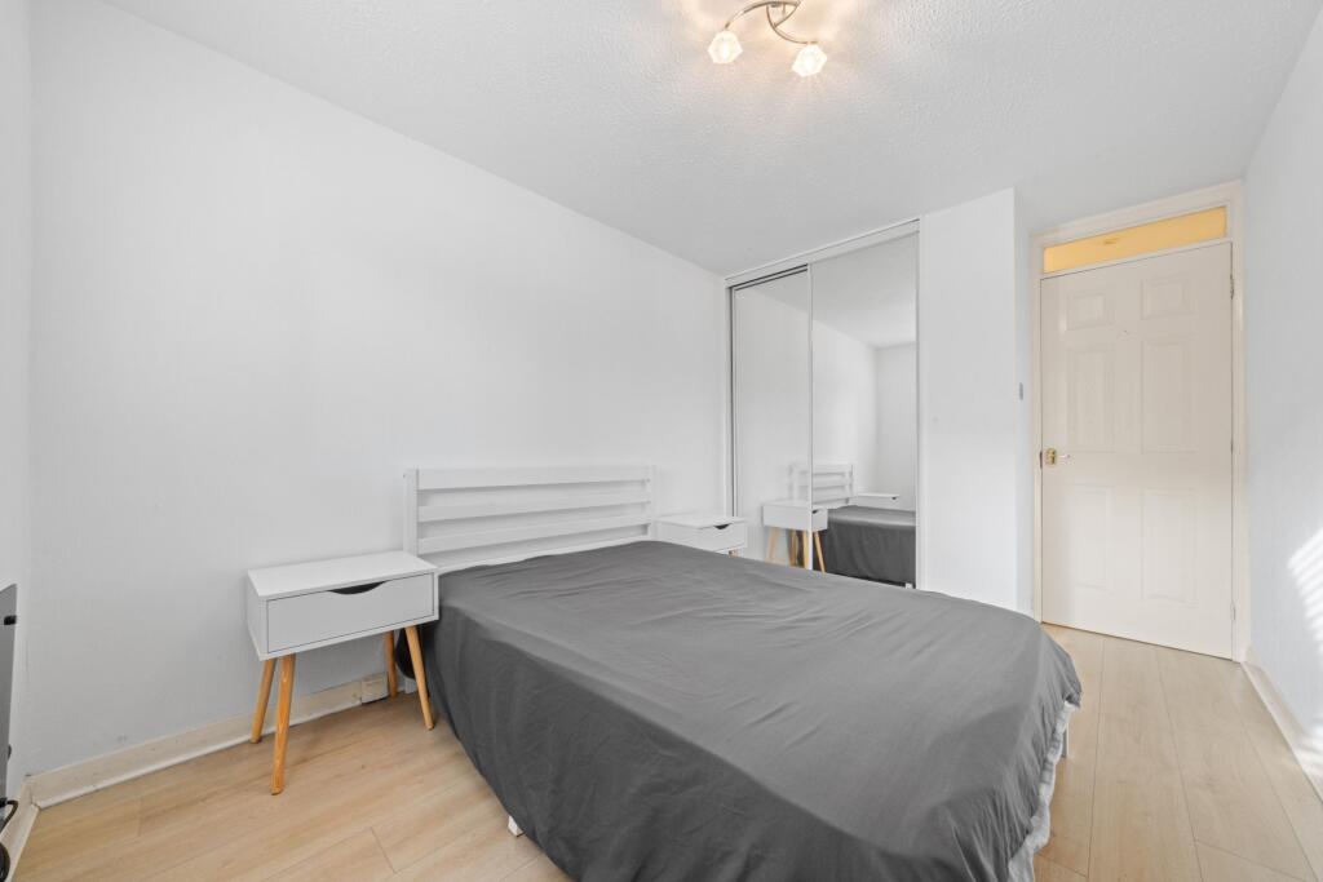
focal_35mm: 12
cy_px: 441
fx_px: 441
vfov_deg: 90.0
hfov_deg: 112.6
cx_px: 662
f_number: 20
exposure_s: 2.5
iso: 800
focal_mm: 12
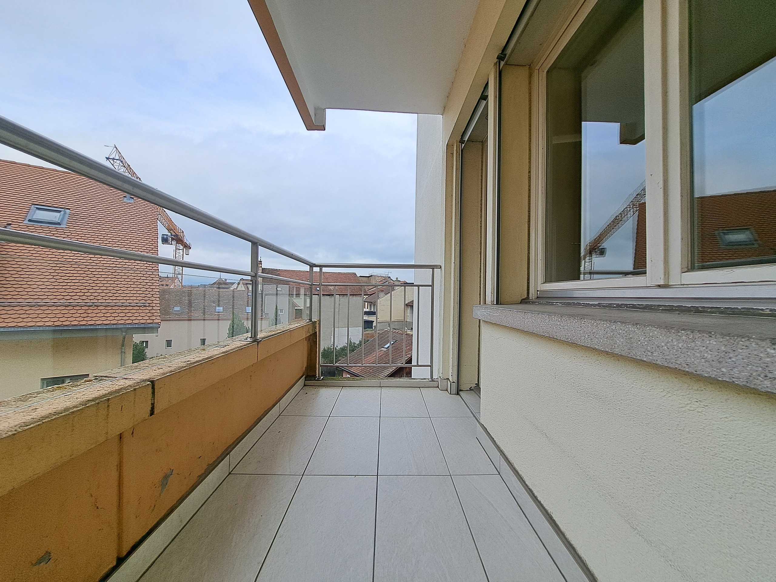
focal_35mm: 13
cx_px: 388
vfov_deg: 89.9
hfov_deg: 106.2
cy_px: 291
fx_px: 291
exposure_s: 1/770
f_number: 2.2
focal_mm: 1.74
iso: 50
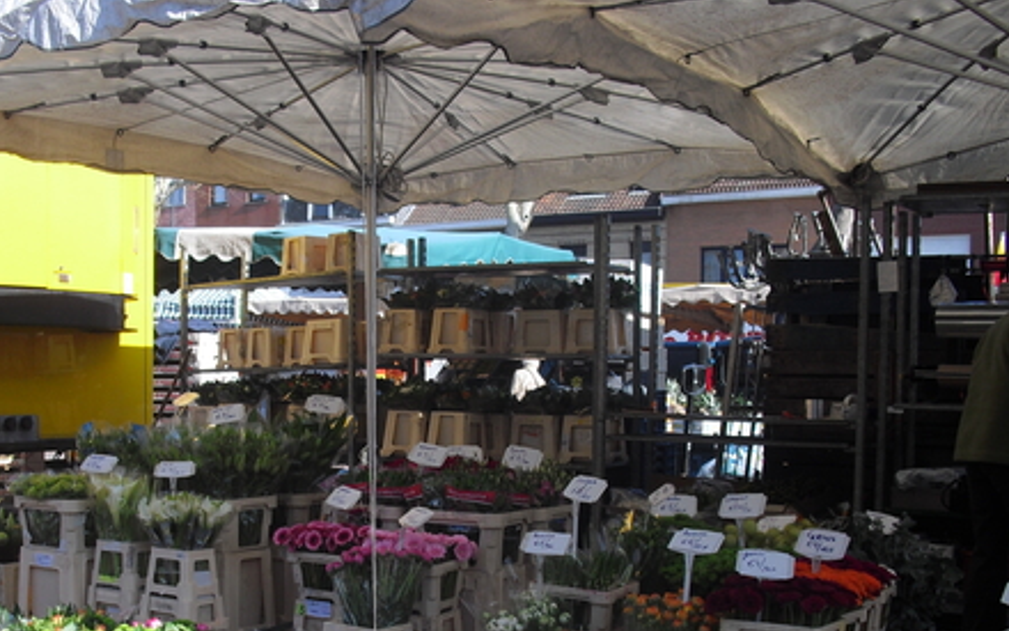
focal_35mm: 52
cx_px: 399
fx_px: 1430
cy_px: 491
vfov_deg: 24.5
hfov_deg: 38.7
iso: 100
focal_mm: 6.3
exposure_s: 1/100
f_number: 7.8
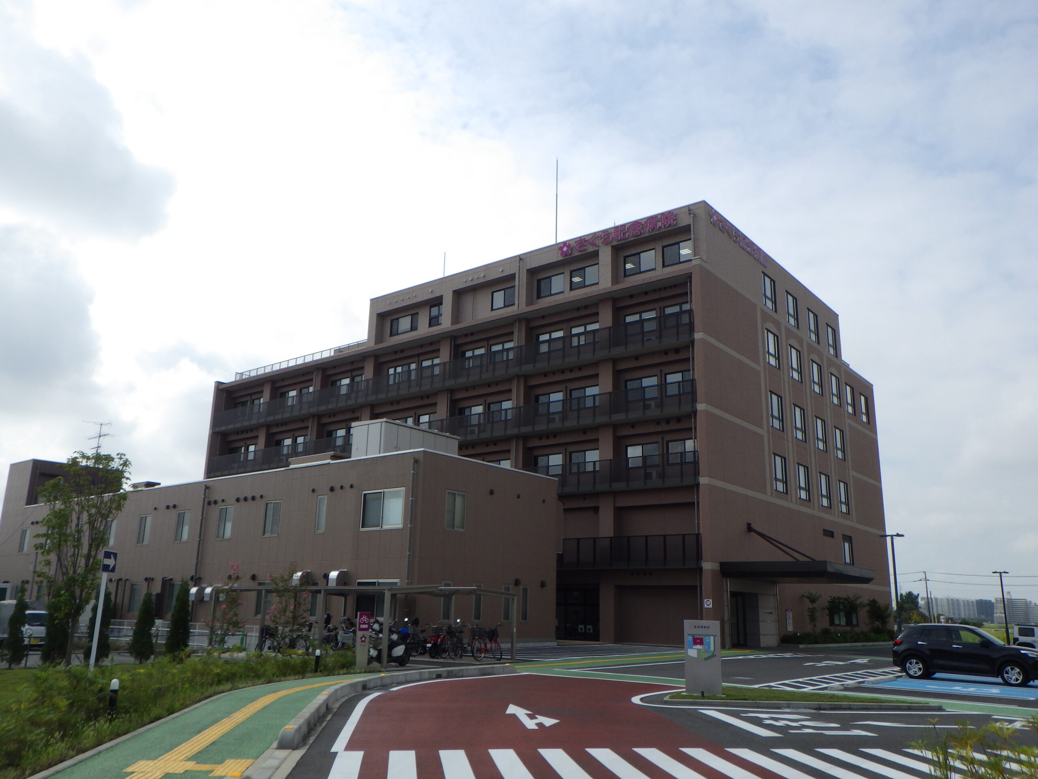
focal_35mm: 28
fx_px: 840
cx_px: 519
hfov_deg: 63.4
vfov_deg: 49.7
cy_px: 390
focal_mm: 5
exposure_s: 1/1000
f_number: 4.2
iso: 125
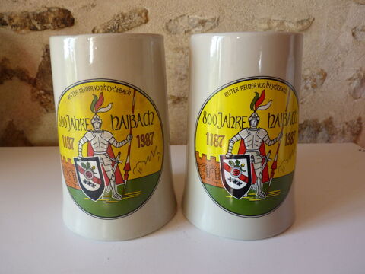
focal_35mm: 27
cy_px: 137
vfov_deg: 51.4
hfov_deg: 65.3
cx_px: 182
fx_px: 285
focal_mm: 4.8
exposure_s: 1/30
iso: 125
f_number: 2.8
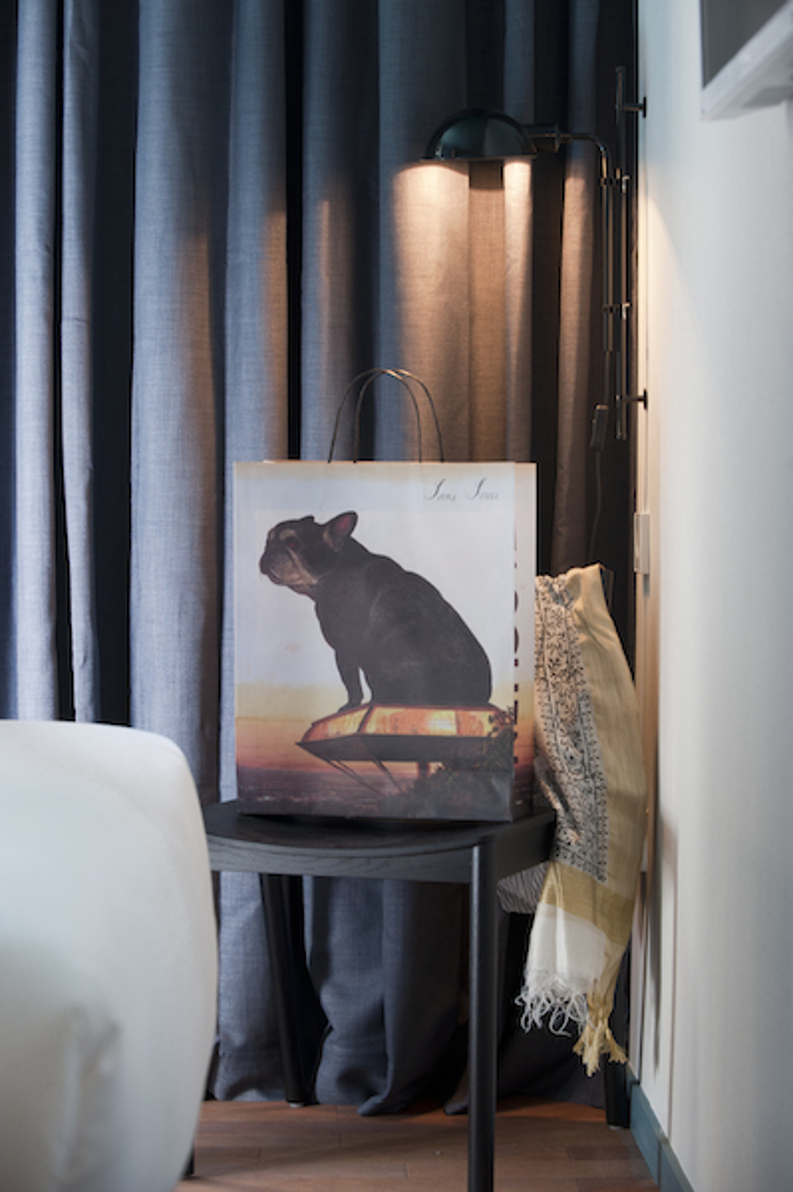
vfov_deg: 23.7
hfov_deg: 15.9
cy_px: 596
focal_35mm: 86
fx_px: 2846
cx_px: 396
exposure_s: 1/15
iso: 640
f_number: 5.6
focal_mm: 86
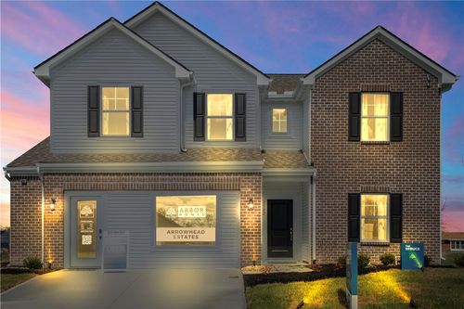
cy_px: 154
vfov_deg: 37.8
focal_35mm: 35
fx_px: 451
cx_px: 232
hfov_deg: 54.5
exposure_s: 1/500
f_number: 9
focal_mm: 35
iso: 320
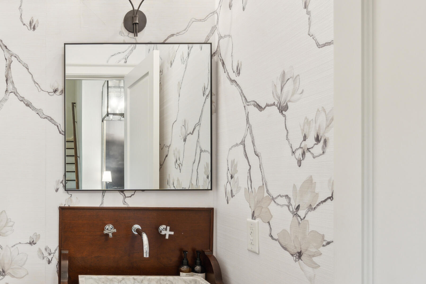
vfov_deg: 43.0
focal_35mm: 30
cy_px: 190
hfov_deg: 55.8
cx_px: 64
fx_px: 355
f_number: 7.1
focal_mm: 16
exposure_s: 1/5
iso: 400
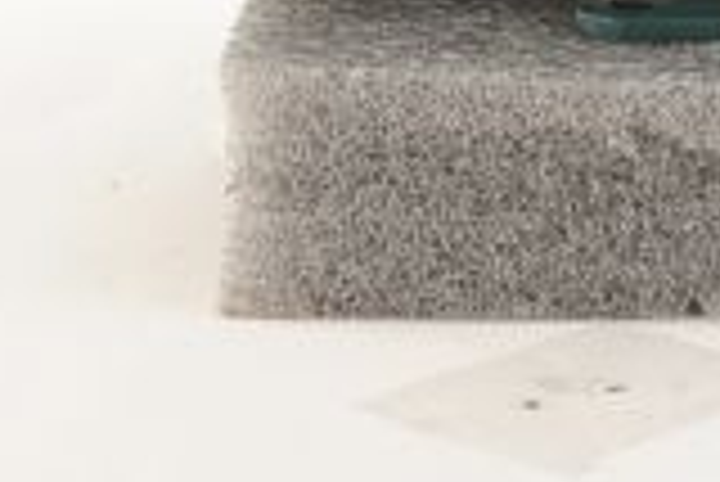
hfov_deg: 10.9
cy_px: -412
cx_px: 742
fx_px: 3743
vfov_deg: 7.1
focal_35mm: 187
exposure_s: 1/125
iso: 1600
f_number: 10
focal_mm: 50
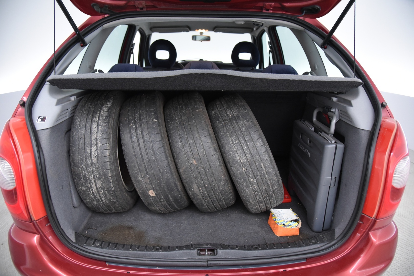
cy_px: 138
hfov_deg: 73.7
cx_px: 207
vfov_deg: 53.2
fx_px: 276
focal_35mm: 24
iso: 4000
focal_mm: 24
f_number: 4
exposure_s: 1/80
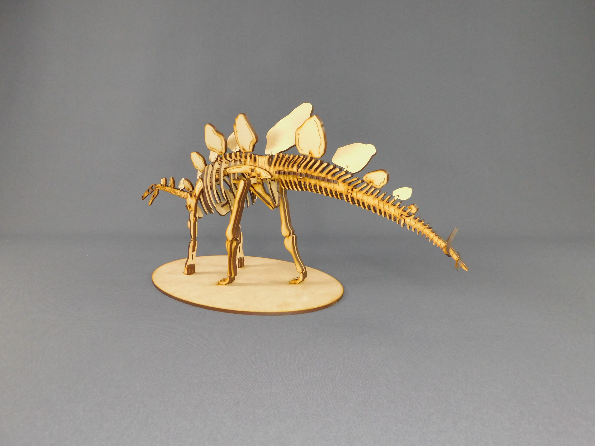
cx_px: 298
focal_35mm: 23
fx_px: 395
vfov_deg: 58.9
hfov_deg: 73.9
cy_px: 223
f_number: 3
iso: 400
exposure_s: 1/15
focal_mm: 4
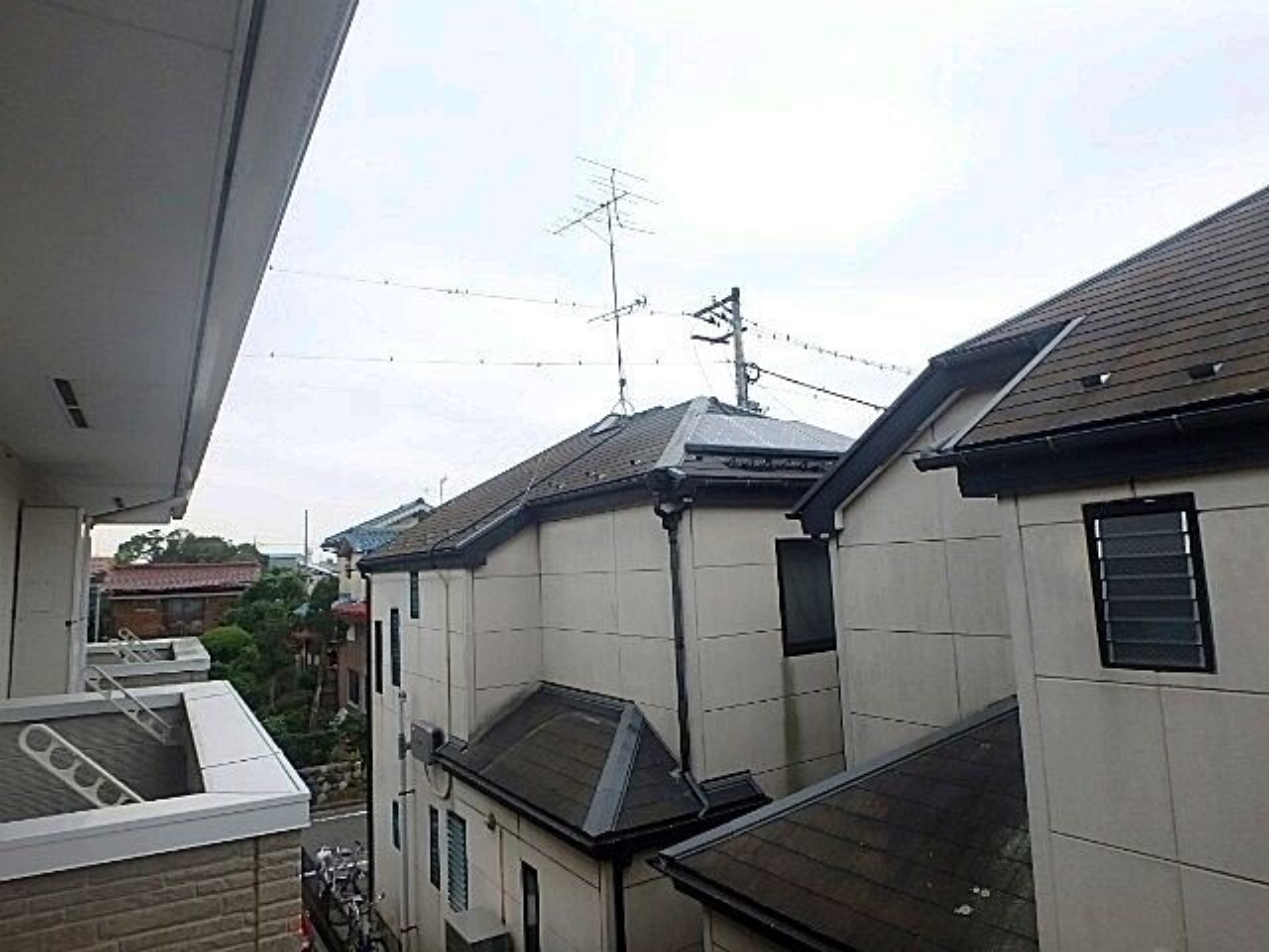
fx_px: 770
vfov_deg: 63.4
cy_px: 476
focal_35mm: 21
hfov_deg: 79.0
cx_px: 634
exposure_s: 1/200
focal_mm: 3.7
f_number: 3.5
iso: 125
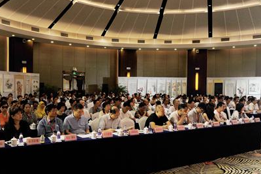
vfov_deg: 39.9
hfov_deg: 56.9
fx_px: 239
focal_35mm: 33
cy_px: 96
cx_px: 107
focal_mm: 24
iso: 1000
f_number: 6.3
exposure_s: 1/200
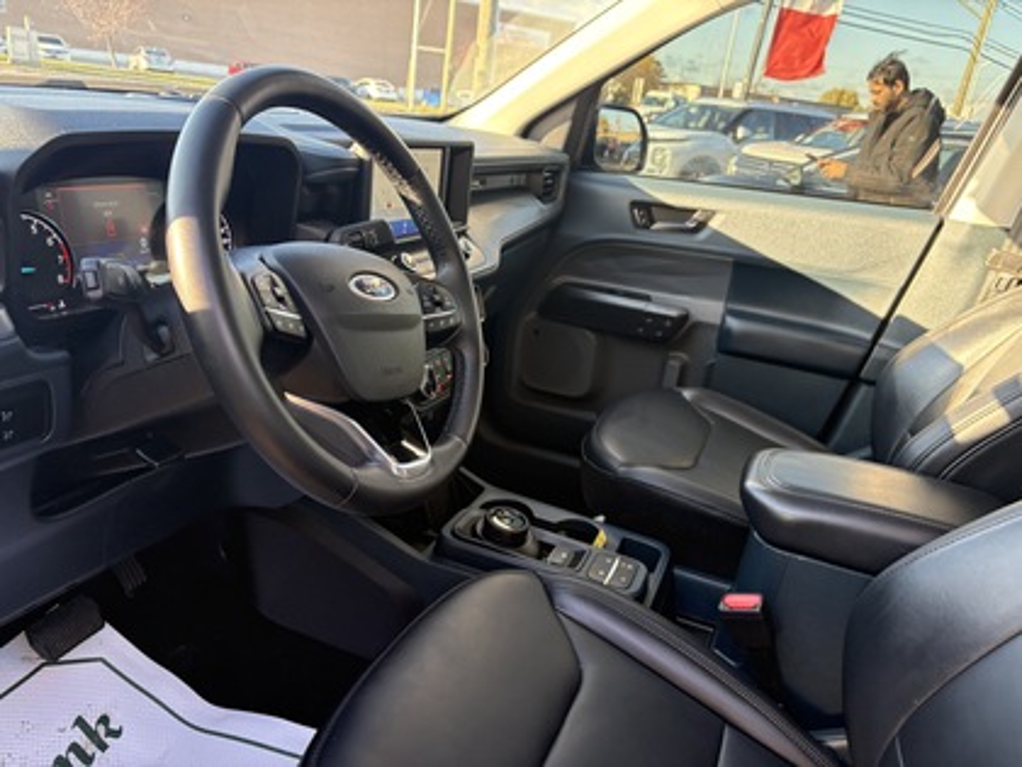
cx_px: 511
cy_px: 384
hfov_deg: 67.3
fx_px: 768
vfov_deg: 53.1
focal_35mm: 26
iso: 125
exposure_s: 1/121
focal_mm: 5.96
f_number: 1.6
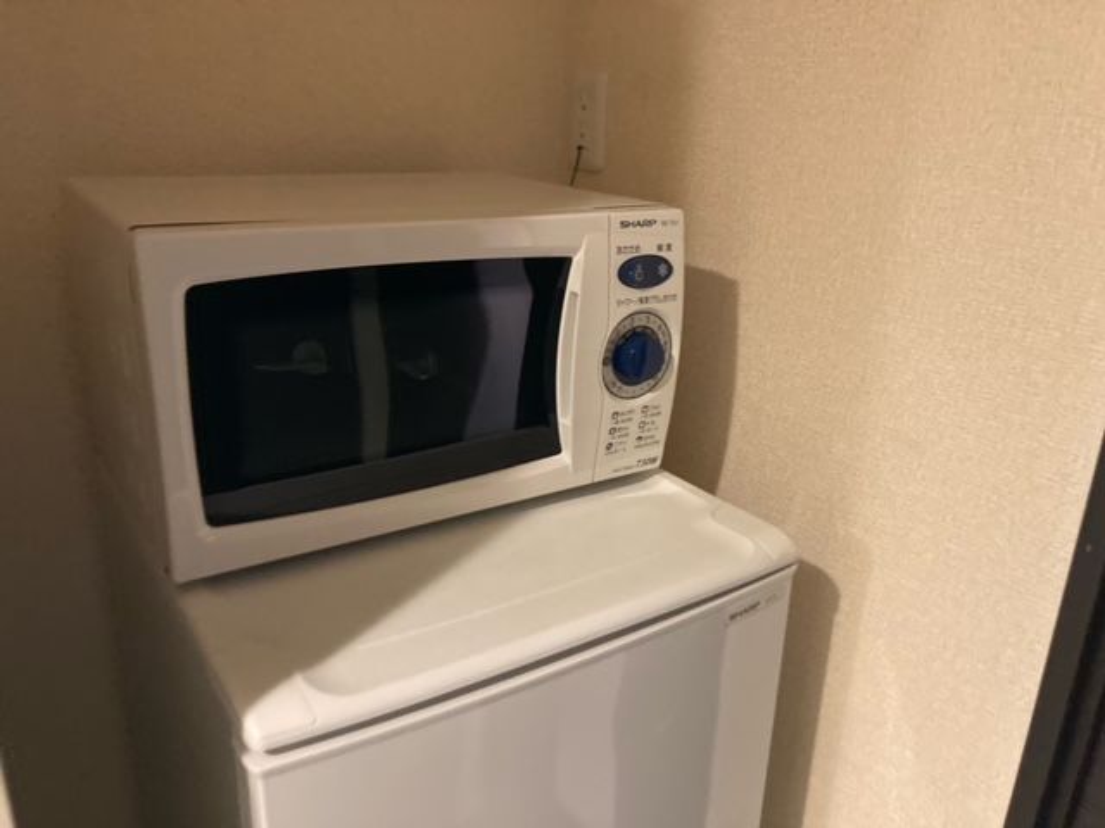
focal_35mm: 28
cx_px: 552
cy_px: 414
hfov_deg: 63.4
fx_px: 894
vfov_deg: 49.7
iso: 500
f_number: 1.8
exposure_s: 1/25
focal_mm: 3.99
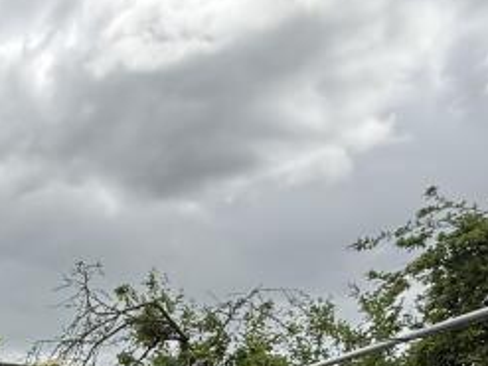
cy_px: 556
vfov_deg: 21.1
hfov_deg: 25.7
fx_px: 817
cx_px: -227
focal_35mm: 58
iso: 50
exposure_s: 1/590
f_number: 2.2
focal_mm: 2.22
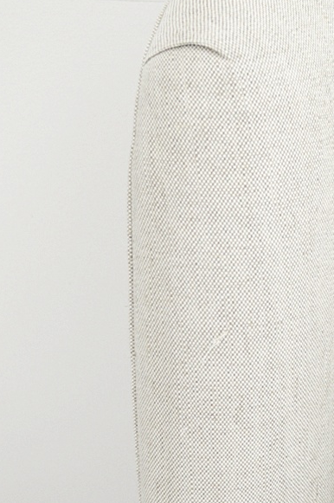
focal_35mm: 75
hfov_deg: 18.0
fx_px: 1044
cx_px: 277
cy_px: 283
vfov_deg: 27.0
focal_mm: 29
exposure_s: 1/15
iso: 400
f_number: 4.5
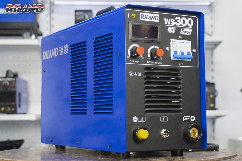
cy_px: 80
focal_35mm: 75
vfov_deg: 18.2
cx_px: 121
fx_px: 504
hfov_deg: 27.0
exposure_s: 1/80
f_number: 5.6
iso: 2000
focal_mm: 50
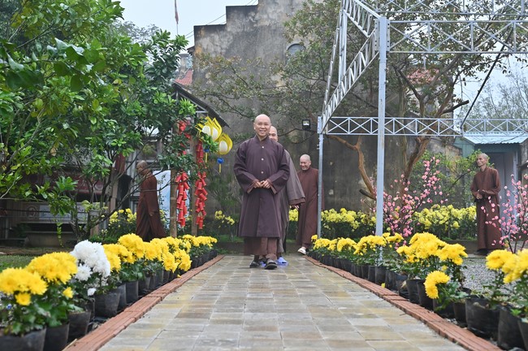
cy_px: 176
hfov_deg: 41.2
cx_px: 264
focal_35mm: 48
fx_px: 703
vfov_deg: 28.0
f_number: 5.6
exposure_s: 1/160
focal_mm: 48
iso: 500
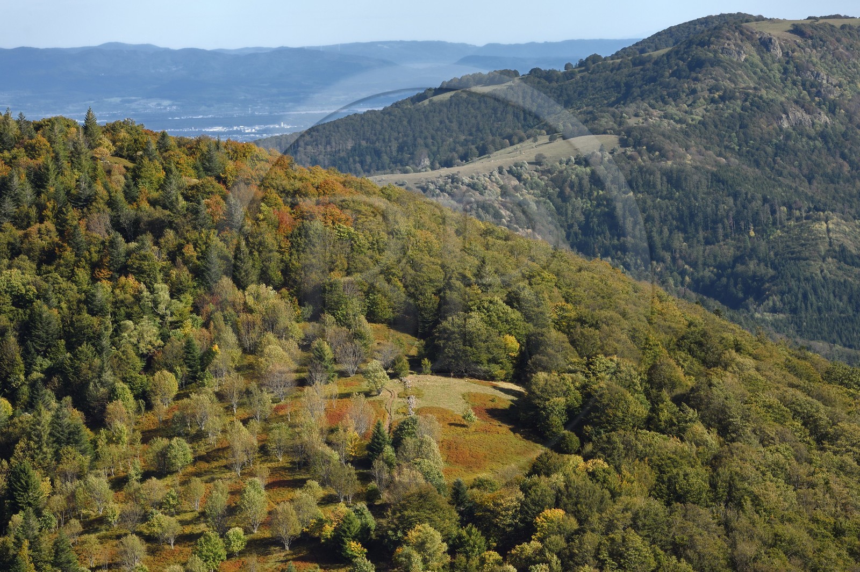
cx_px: 430
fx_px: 3820
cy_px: 286
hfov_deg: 12.8
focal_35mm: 160
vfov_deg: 8.6
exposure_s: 1/250
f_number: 13
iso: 200
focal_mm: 160
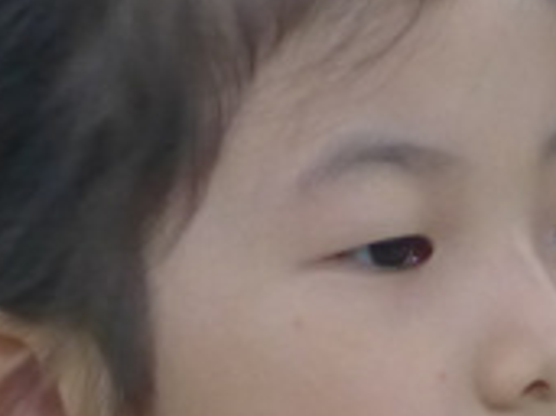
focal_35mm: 337
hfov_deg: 5.9
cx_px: 211
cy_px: 322
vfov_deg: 4.4
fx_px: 5409
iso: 1600
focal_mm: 17.7
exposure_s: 1/400
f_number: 2.3
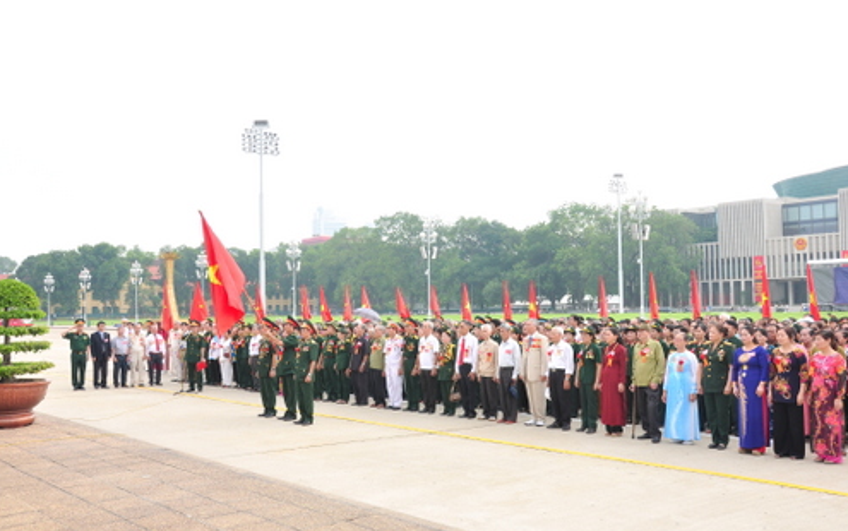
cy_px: 279
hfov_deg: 52.7
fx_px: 856
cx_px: 423
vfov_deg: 34.5
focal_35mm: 37
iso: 200
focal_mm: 24
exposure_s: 1/60
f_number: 13
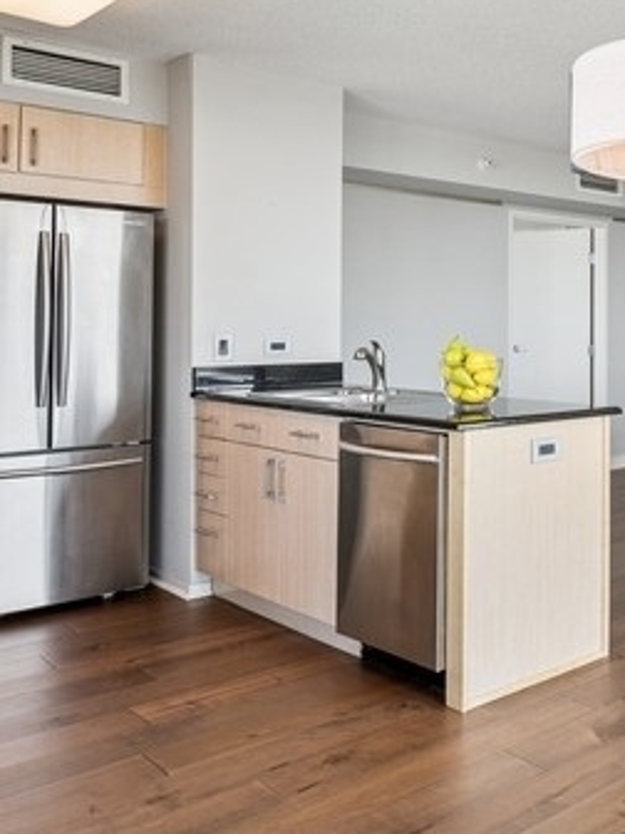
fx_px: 867
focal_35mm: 36
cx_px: 739
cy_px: 333
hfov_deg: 33.0
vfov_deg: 51.0
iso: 200
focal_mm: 14
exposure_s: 1/20
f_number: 9.5
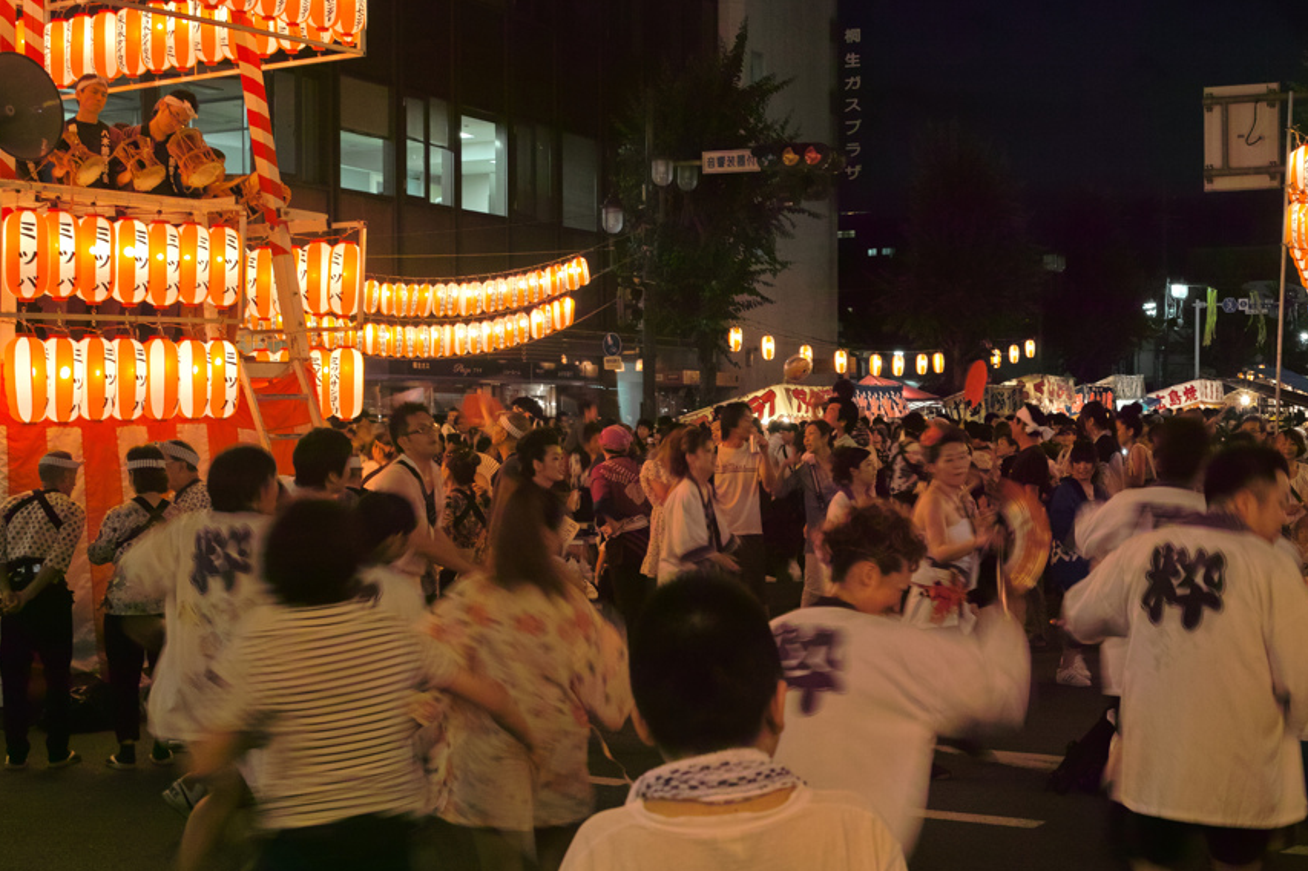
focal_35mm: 54
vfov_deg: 25.0
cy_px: 518
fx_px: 1961
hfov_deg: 36.8
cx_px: 727
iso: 400
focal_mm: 30
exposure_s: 1/13
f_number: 5.6
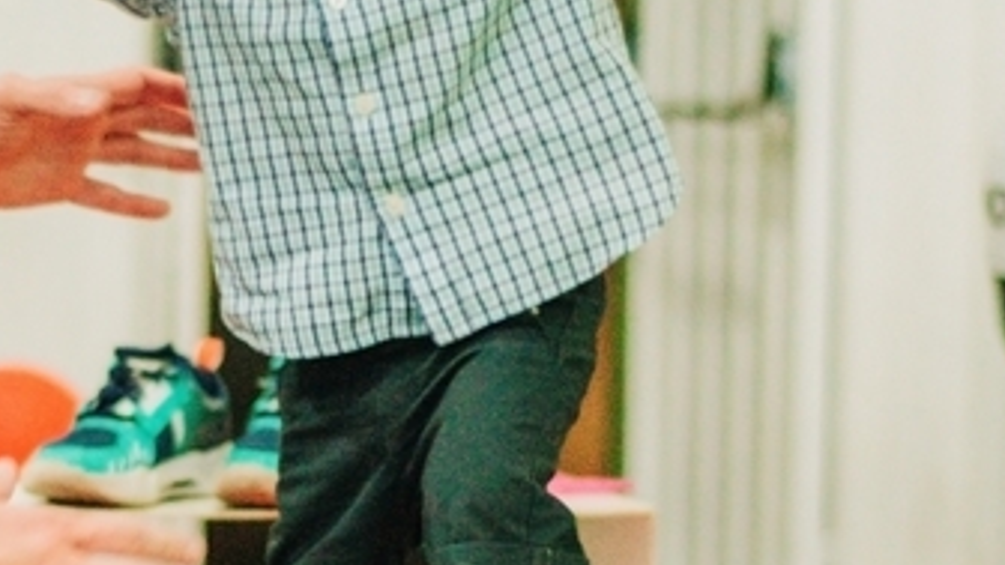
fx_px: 4983
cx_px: 308
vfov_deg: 6.5
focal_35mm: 187
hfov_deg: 11.5
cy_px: 399
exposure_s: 1/200
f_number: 1.8
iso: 2500
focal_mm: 50
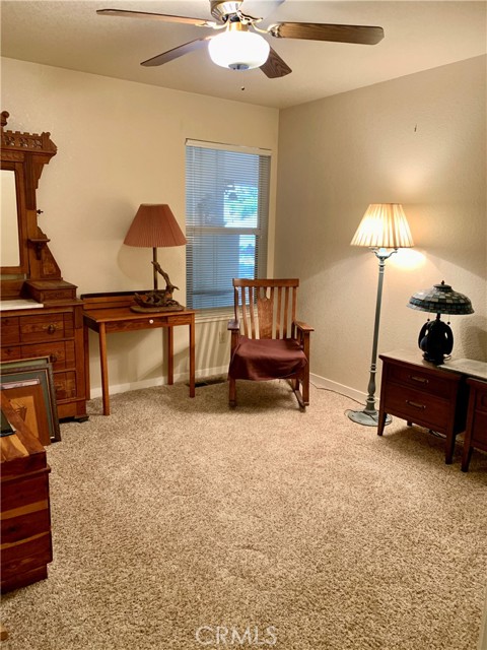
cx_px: 244
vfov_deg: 67.3
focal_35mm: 26
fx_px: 488
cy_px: 325
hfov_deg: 53.1
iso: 160
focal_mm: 4.25
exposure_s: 1/60
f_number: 1.8
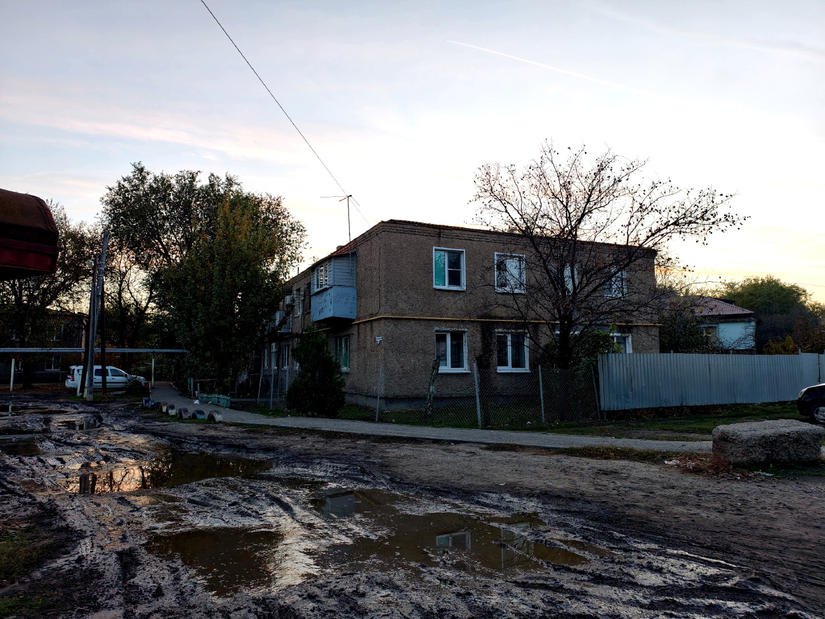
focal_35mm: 23
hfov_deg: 73.9
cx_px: 412
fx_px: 548
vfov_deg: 58.9
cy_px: 310
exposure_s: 1/100
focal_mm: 6.54
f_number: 1.57
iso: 150
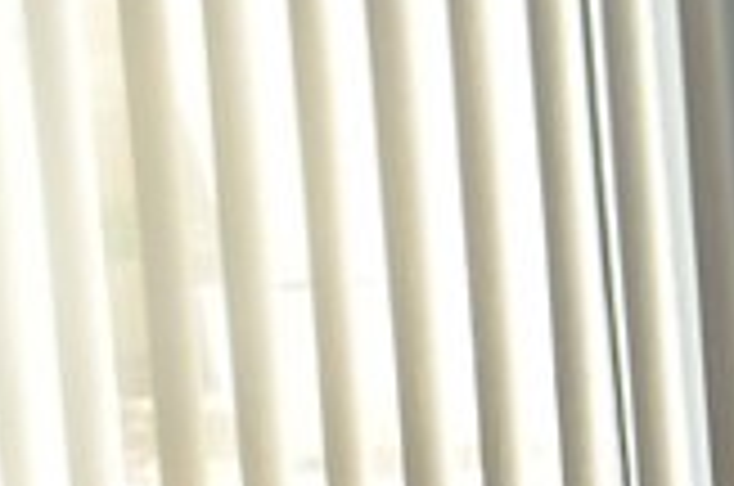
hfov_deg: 9.9
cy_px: 542
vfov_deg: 7.2
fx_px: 3846
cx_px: 1603
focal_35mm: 189
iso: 160
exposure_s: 1/125
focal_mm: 20
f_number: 5.6
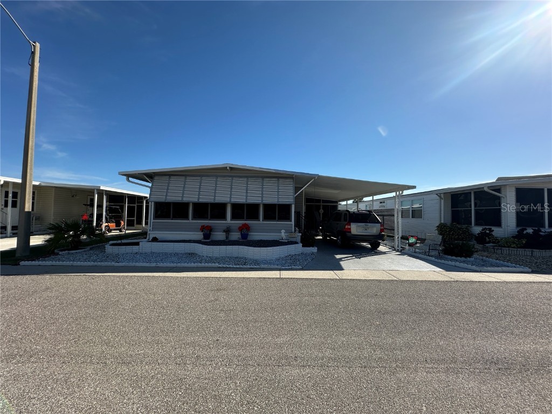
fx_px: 223
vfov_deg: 85.7
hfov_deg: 102.1
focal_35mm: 14
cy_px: 207
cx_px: 276
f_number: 2.2
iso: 40
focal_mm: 2.22
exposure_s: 1/1949
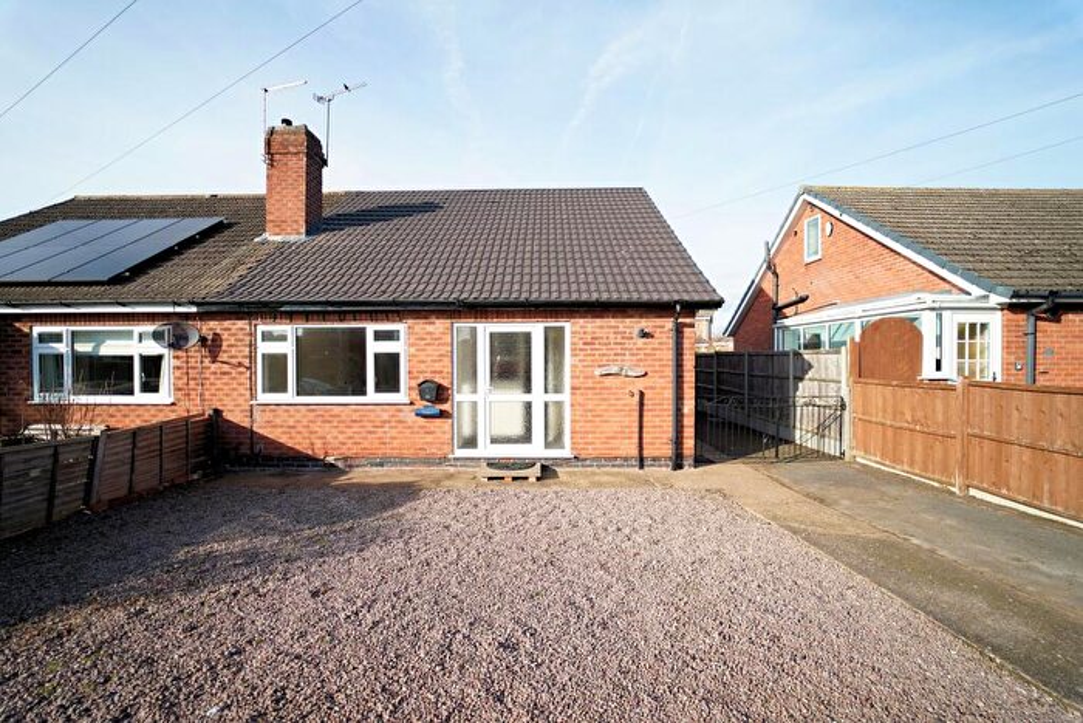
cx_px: 542
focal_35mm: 14
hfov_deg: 104.2
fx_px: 421
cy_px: 362
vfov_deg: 81.2
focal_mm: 14
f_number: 2.8
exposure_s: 1/800
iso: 100
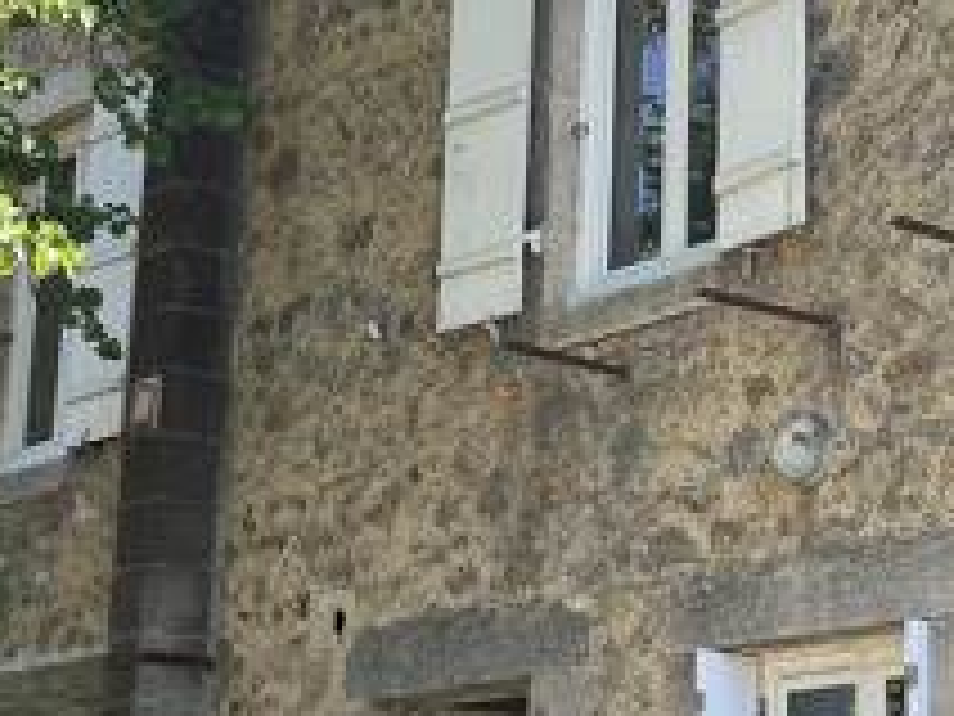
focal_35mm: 98
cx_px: 850
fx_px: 2701
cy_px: 194
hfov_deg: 19.7
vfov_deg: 15.0
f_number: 1.6
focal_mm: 5.1
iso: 50
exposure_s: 1/766
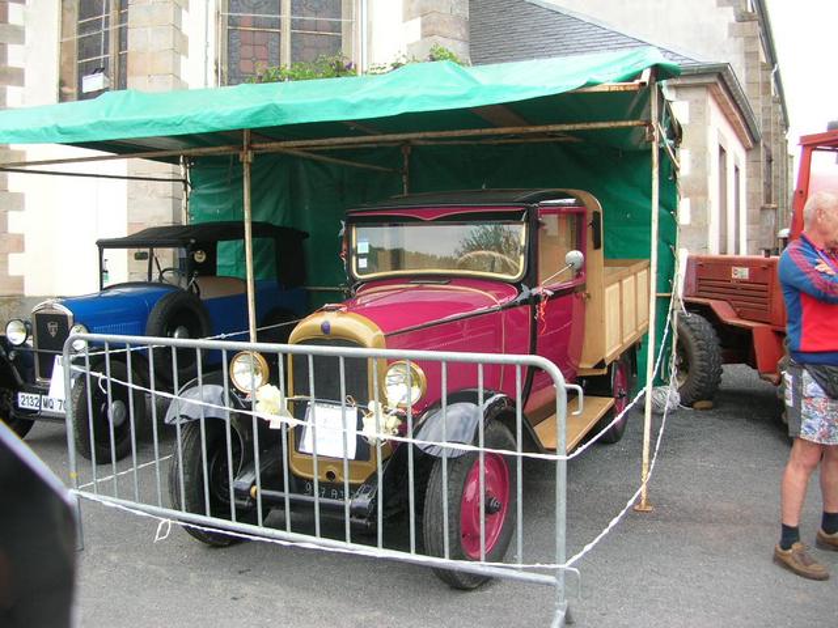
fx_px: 847
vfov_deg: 40.7
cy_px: 314
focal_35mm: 35
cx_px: 419
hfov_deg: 52.6
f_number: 2.8
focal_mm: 5.8
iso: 50
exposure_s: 1/110
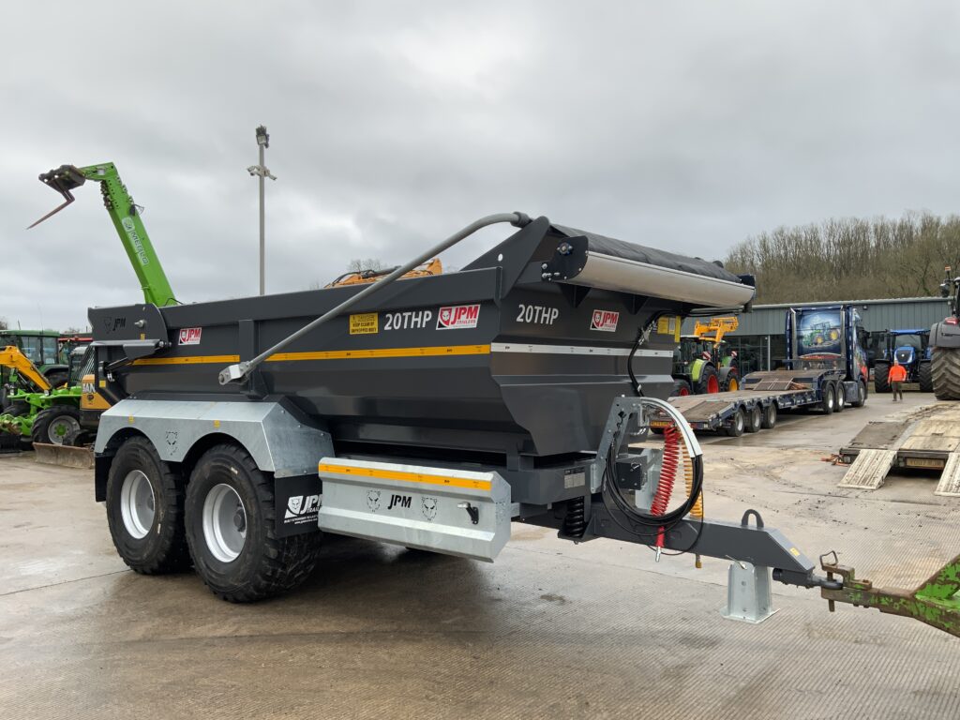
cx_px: 480
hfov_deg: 61.7
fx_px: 804
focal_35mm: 29
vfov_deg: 48.2
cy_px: 360
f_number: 1.8
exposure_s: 1/132
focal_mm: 3
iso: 16
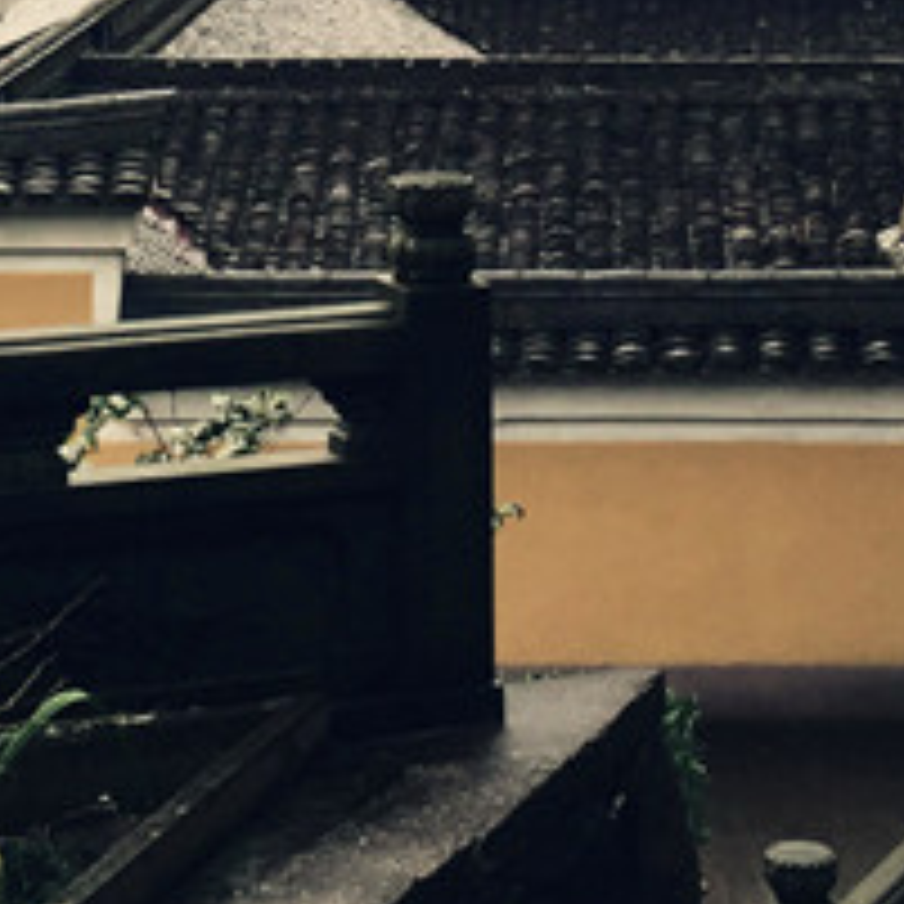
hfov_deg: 15.2
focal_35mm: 115
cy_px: -398
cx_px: 396
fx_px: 3398
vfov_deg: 14.3
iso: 50
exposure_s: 1/120
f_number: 2.2
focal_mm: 4.15
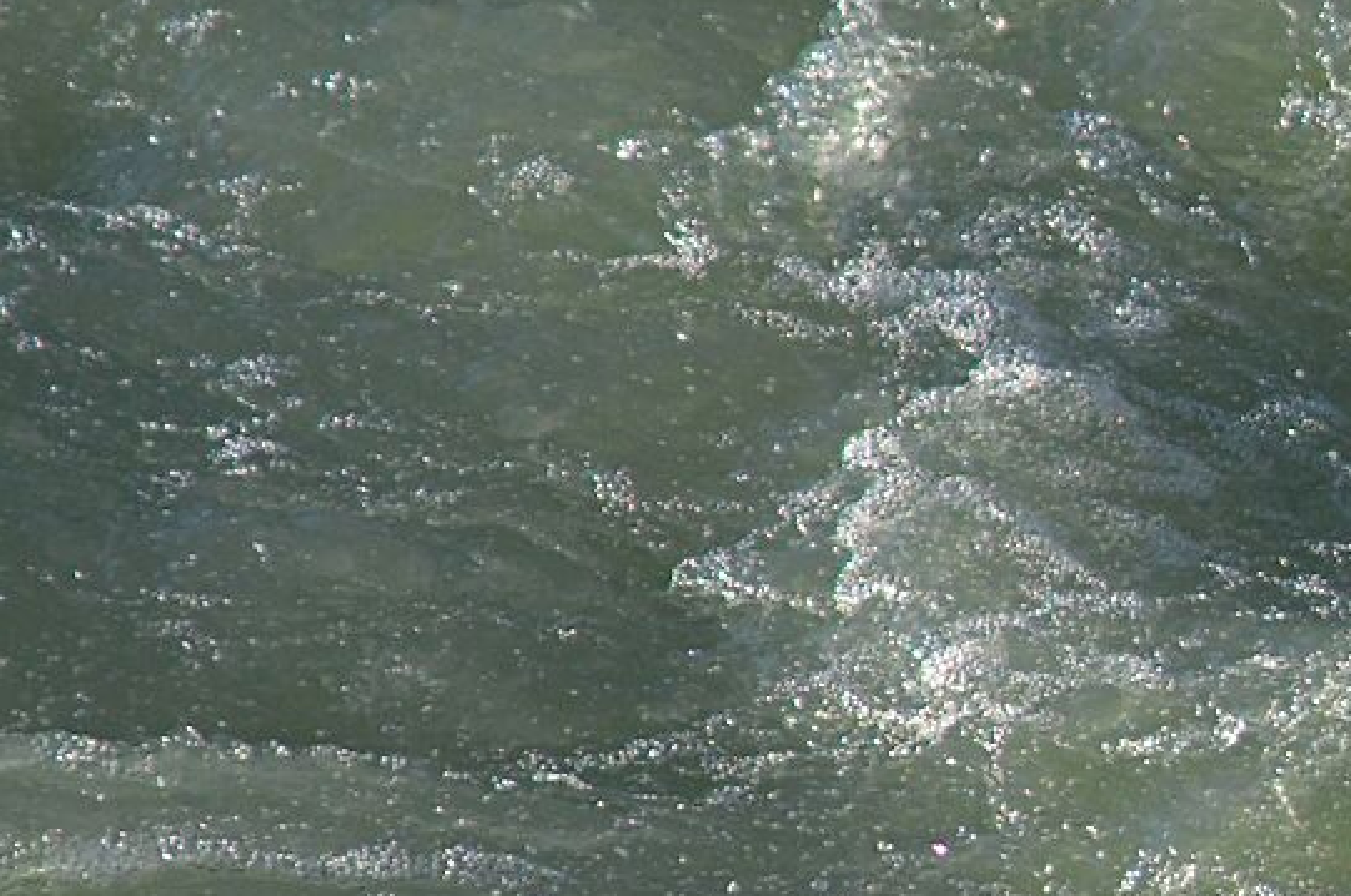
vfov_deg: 2.0
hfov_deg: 2.9
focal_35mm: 698
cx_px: 2675
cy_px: 700
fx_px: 26163
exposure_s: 1/2000
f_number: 4
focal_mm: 105
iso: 200
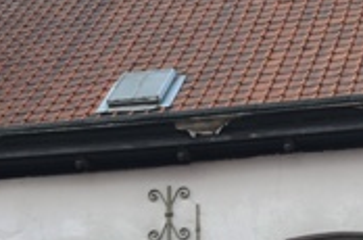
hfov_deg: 14.4
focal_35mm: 143
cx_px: 110
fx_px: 1438
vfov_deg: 9.3
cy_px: 349
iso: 200
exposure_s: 1/200
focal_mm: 22
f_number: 7.1
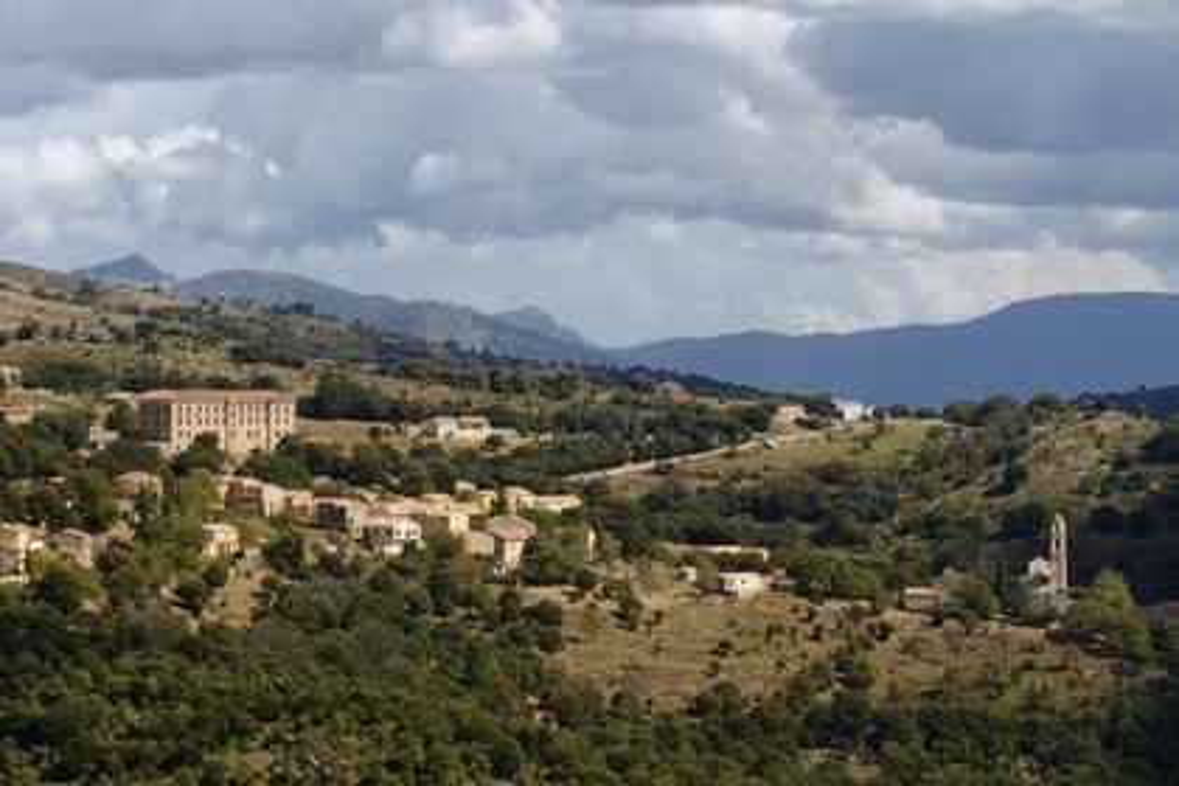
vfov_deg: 7.8
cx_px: 590
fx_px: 5731
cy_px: 393
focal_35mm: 175
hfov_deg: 11.7
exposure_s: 1/250
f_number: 13
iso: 200
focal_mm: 175
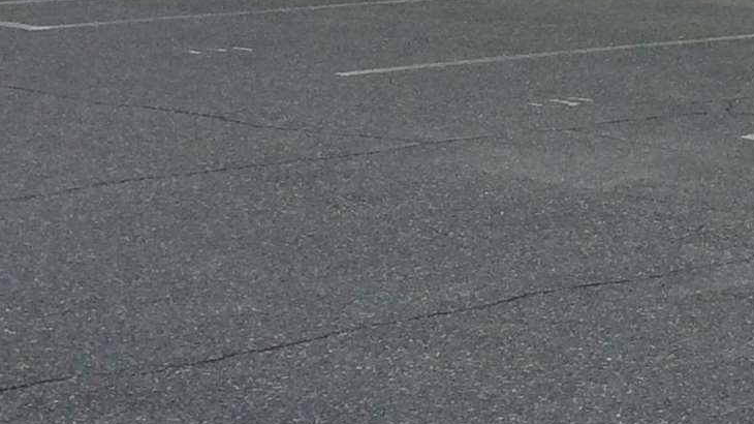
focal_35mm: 133
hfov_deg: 14.9
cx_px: 1173
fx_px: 2658
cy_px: -325
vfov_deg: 8.8
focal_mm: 4.15
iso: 32
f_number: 2.2
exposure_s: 1/1208
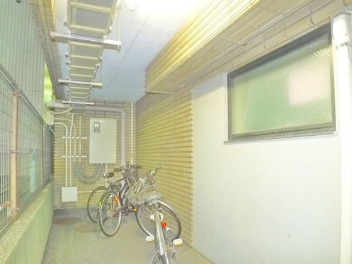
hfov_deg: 60.0
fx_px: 305
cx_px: 173
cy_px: 148
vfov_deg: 46.7
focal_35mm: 30
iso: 400
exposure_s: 1/2
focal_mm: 5.1
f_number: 2
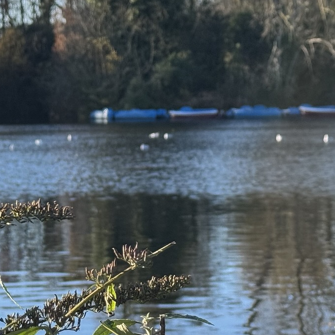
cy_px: 209
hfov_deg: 13.9
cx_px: 86
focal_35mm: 125
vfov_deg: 13.9
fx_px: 1369
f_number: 1.78
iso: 64
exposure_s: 1/995
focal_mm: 6.76
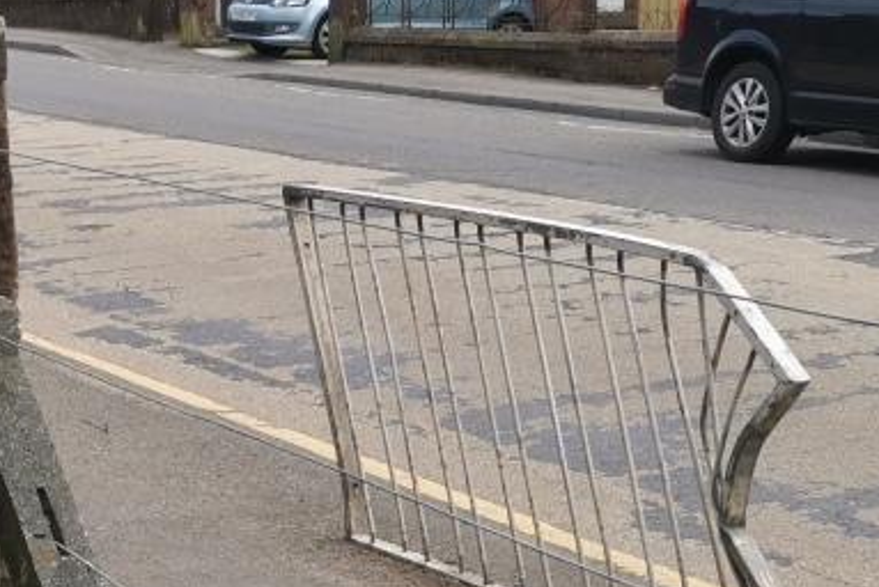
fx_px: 1833
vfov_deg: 18.1
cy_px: 465
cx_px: 349
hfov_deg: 26.9
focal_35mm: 75
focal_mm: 5.58
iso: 50
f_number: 1.8
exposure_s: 1/1035
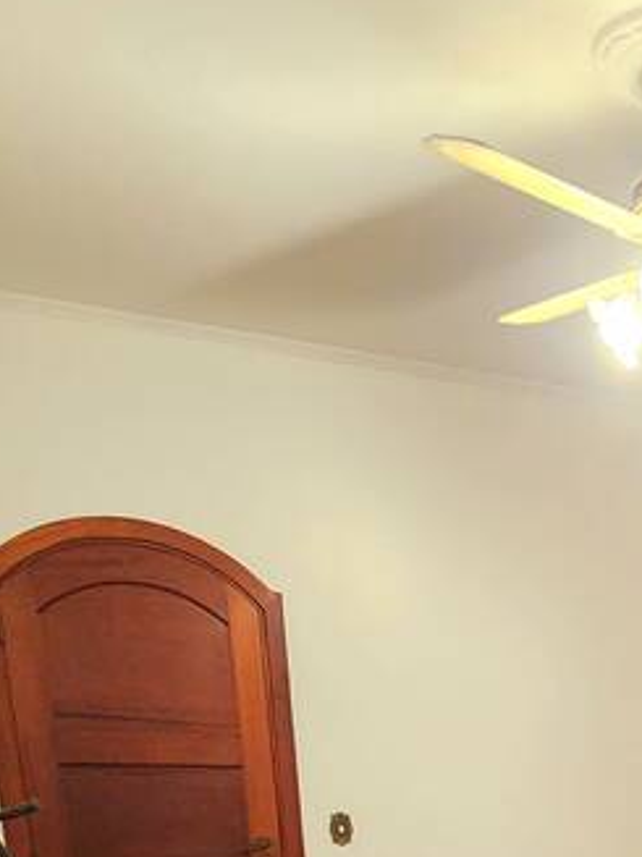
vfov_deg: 34.4
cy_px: 1046
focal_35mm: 43
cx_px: 807
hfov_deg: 28.4
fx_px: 1064
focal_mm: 2.2
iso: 640
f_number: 2.2
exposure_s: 1/24
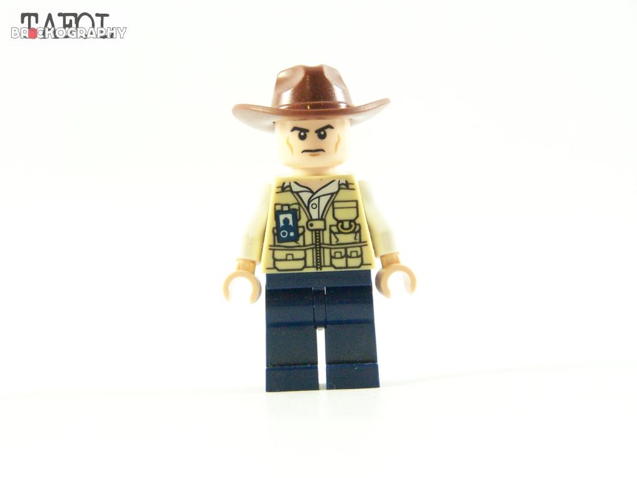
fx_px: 2355
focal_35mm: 128
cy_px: 239
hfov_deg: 15.4
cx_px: 318
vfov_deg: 11.6
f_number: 3.6
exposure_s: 1/60
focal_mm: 21.2
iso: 400
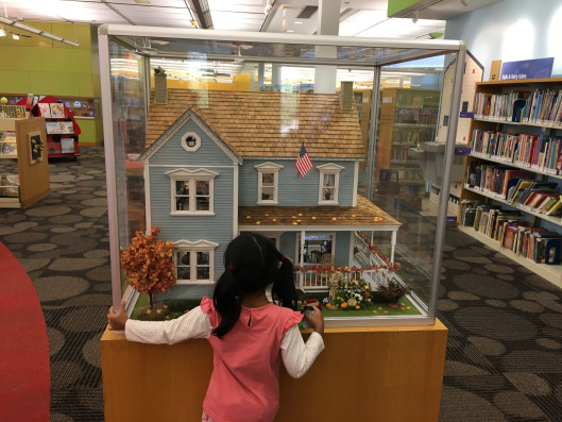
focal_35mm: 29
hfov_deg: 61.6
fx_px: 471
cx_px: 281
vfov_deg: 48.2
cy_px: 211
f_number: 2.2
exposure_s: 1/30
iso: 64
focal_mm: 4.15
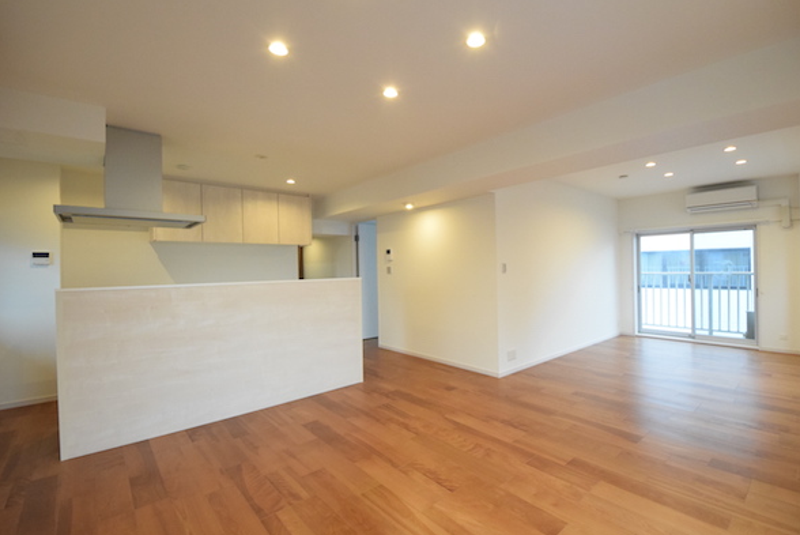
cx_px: 426
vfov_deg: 76.4
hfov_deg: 99.2
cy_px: 262
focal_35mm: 15
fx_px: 340
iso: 3200
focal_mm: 9.5
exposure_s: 1/125
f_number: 7.1
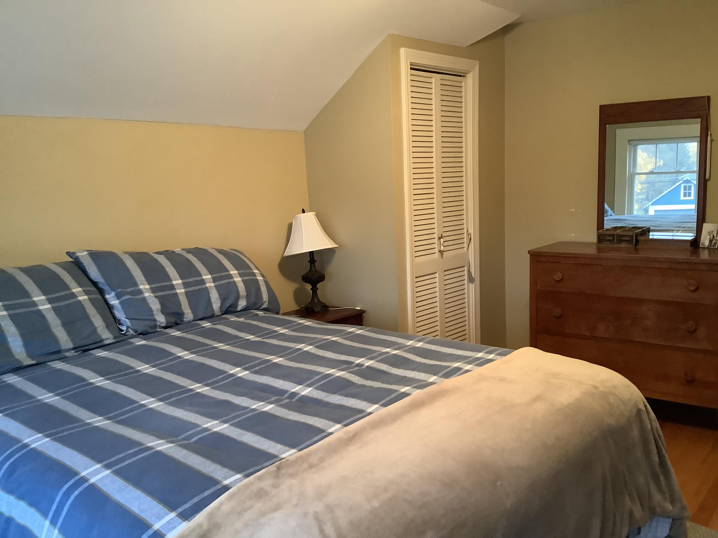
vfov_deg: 45.4
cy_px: 269
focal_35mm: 31
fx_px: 643
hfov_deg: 58.4
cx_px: 359
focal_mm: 3.3
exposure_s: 1/30
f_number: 2.4
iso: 400
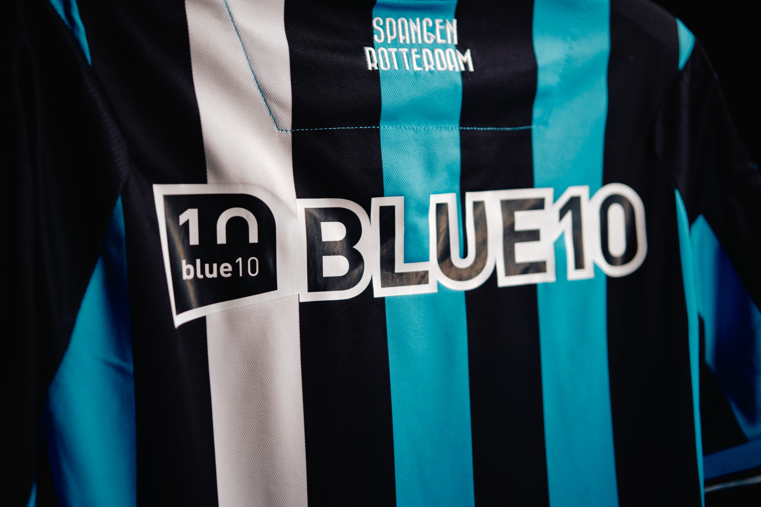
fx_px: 867
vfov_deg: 32.6
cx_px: 380
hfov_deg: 47.4
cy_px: 254
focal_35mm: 41
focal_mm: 27
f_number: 1.2
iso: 100
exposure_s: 1/160
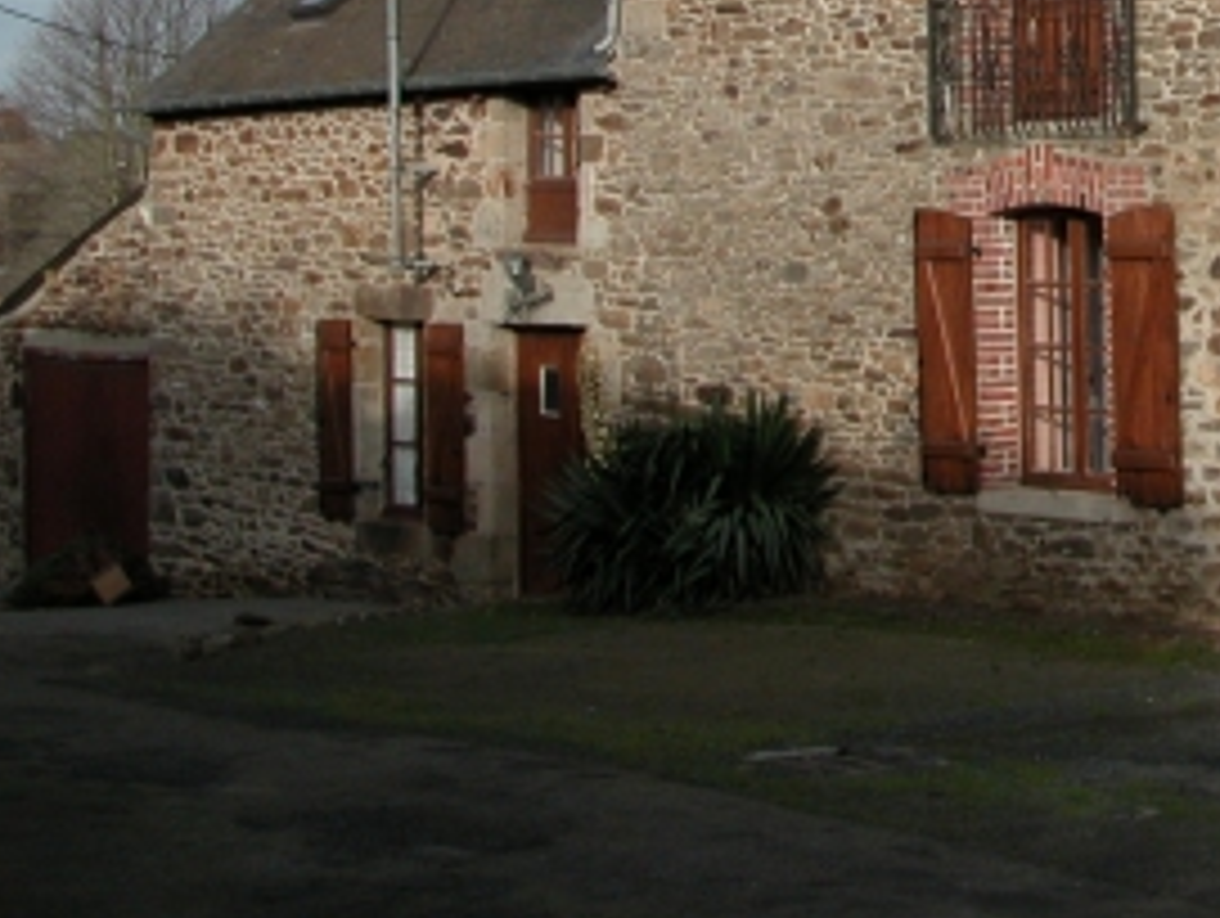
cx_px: 1373
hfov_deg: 21.0
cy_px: -140
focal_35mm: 88
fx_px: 3106
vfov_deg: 16.2
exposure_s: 1/317
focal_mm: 8.9
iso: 100
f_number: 6.3
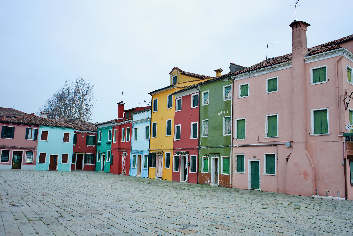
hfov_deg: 58.7
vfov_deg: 41.1
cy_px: 118
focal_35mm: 32
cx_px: 176
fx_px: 314
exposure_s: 1/60
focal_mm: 32
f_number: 4.5
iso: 1000
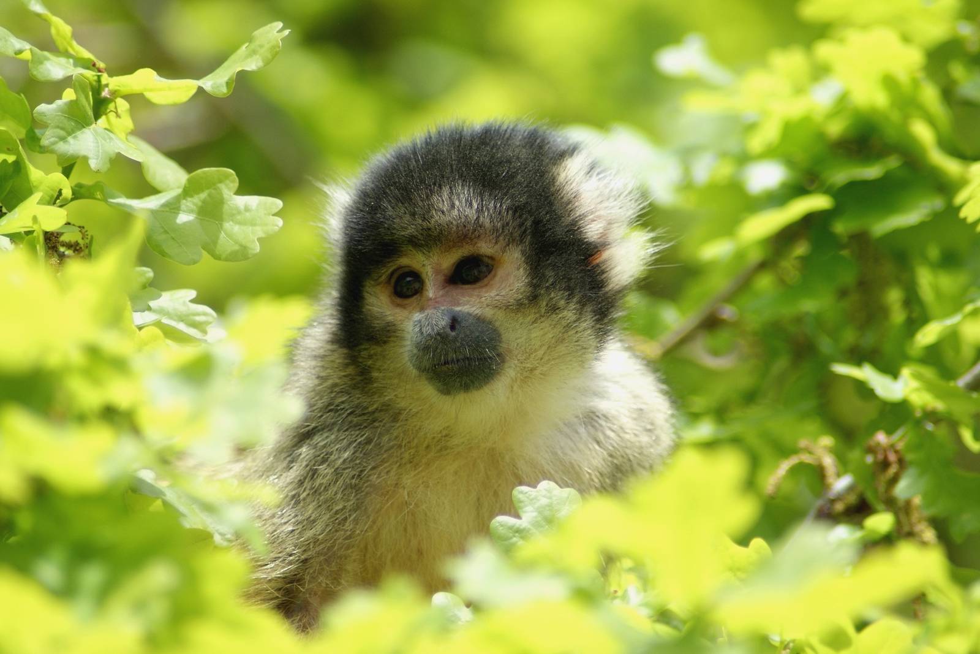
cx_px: 490
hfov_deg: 4.6
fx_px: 12250
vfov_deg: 3.1
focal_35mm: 450
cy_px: 327
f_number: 5.6
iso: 200
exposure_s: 1/500
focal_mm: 300
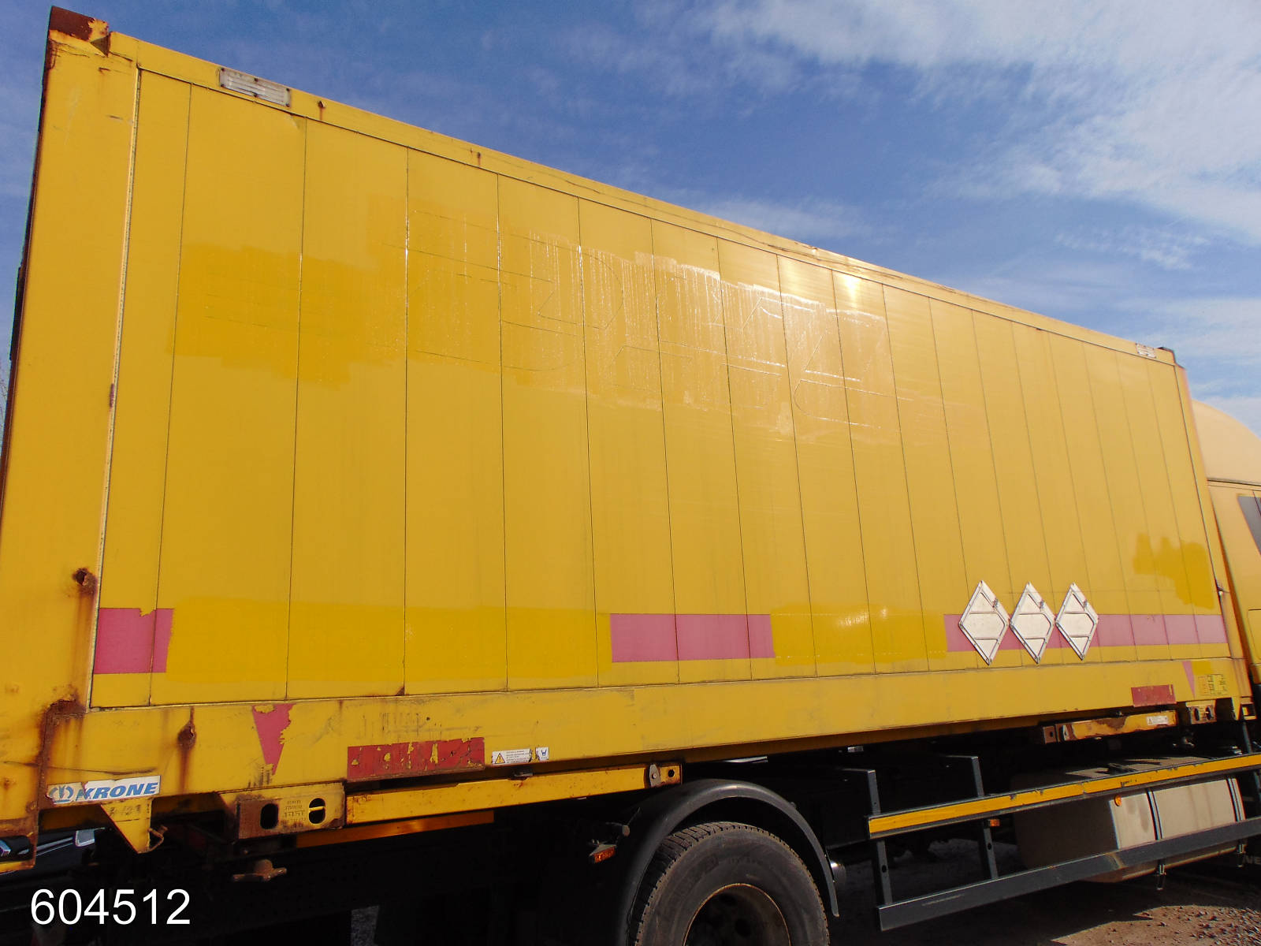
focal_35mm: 25
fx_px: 911
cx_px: 630
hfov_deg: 69.4
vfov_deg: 54.9
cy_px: 473
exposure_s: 1/250
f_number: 7.7
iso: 80
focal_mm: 4.5
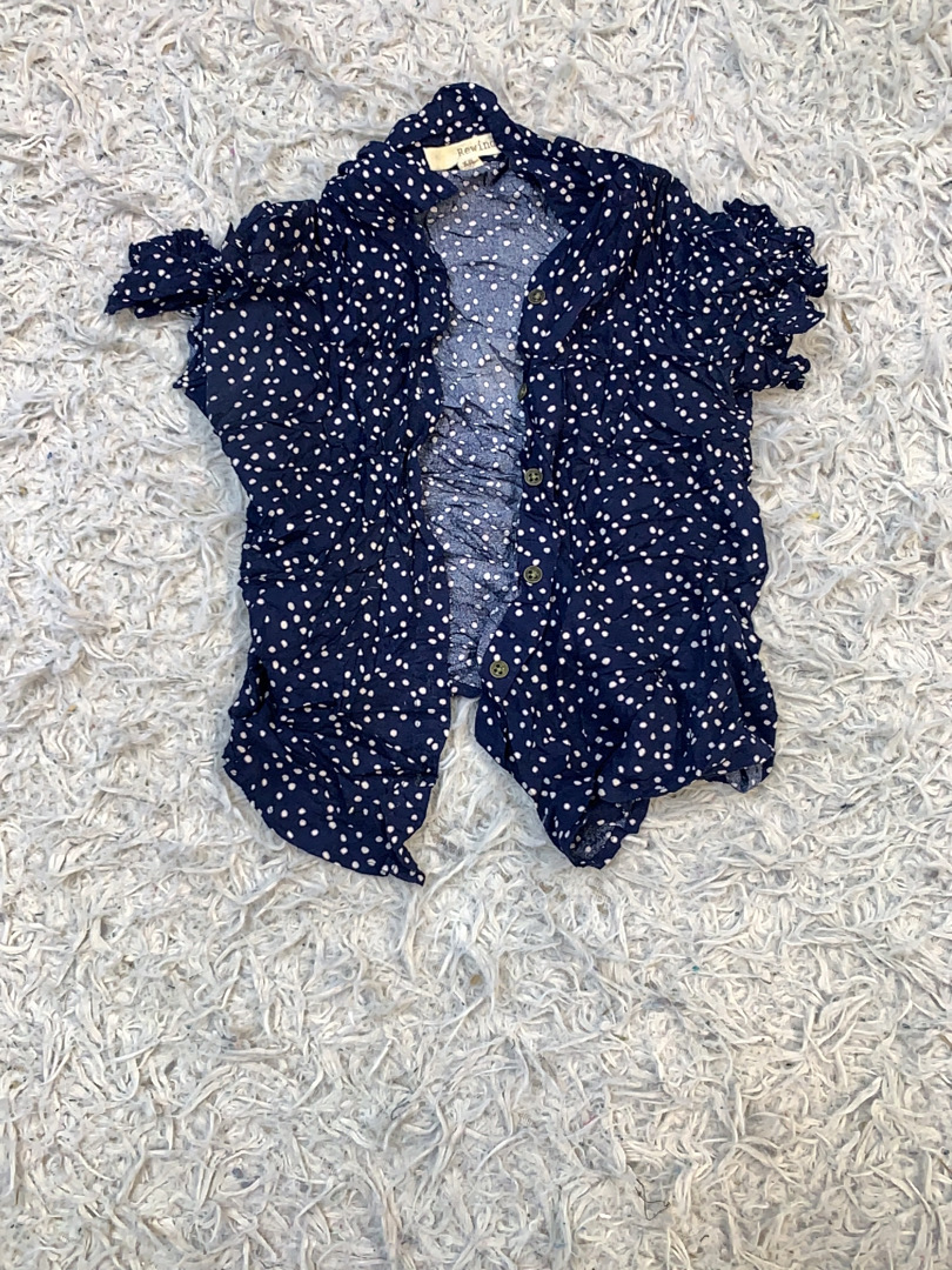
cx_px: 476
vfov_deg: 67.3
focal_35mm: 26
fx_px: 953
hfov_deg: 53.1
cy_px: 635
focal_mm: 4.25
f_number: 1.8
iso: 64
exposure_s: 1/100
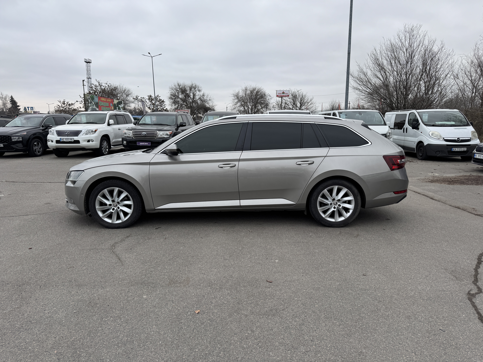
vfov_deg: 56.8
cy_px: 181
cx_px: 242
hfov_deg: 71.6
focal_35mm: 24
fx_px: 335
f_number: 1.78
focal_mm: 6.76
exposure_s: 1/128
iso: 50
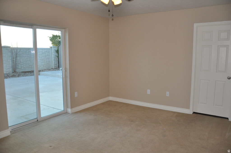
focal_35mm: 27
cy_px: 76
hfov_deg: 67.4
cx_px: 116
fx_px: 173
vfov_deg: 47.8
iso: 360
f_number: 3.5
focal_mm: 18
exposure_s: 1/200
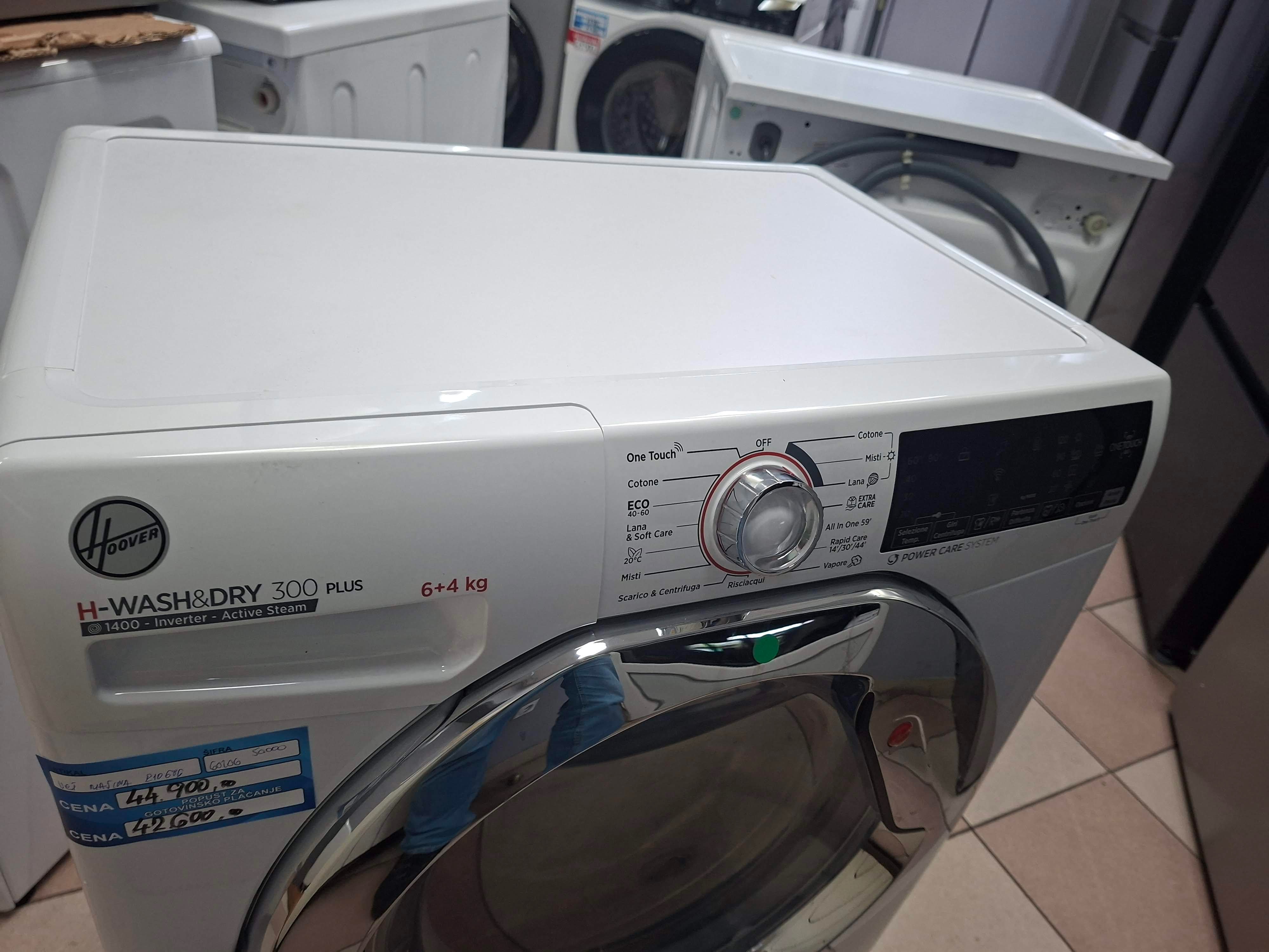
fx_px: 843
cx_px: 634
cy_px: 476
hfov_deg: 73.9
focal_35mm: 23
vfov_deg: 58.9
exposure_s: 1/120
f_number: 1.8
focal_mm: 5.54
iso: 320
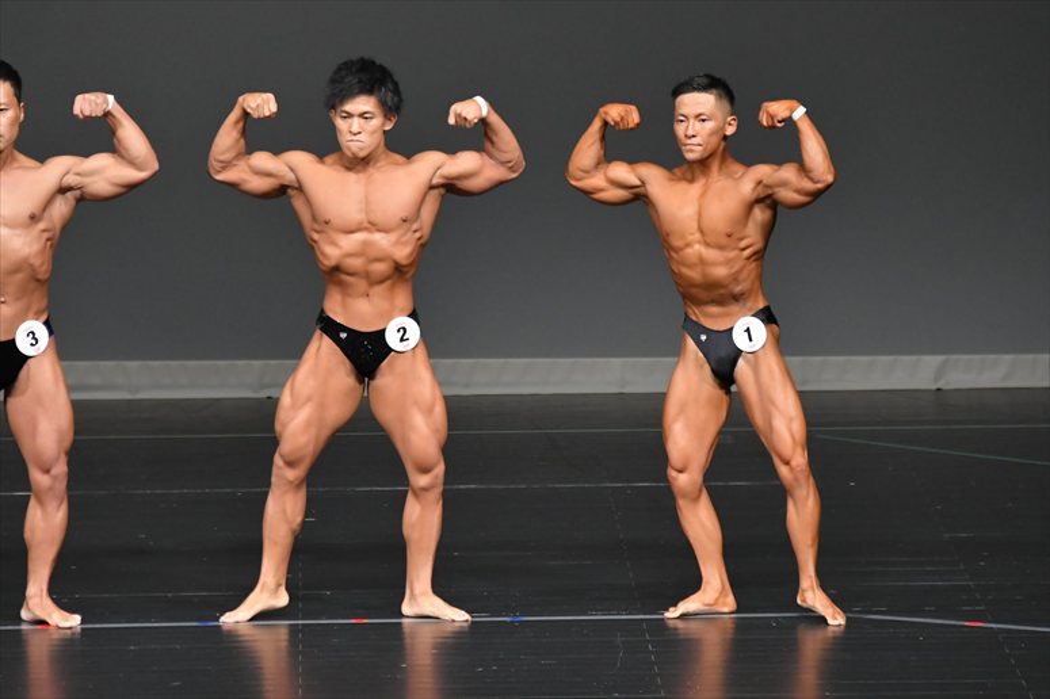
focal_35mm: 345
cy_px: 350
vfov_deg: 4.0
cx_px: 525
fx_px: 10058
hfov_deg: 6.0
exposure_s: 1/400
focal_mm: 230
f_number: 5.6
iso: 4000
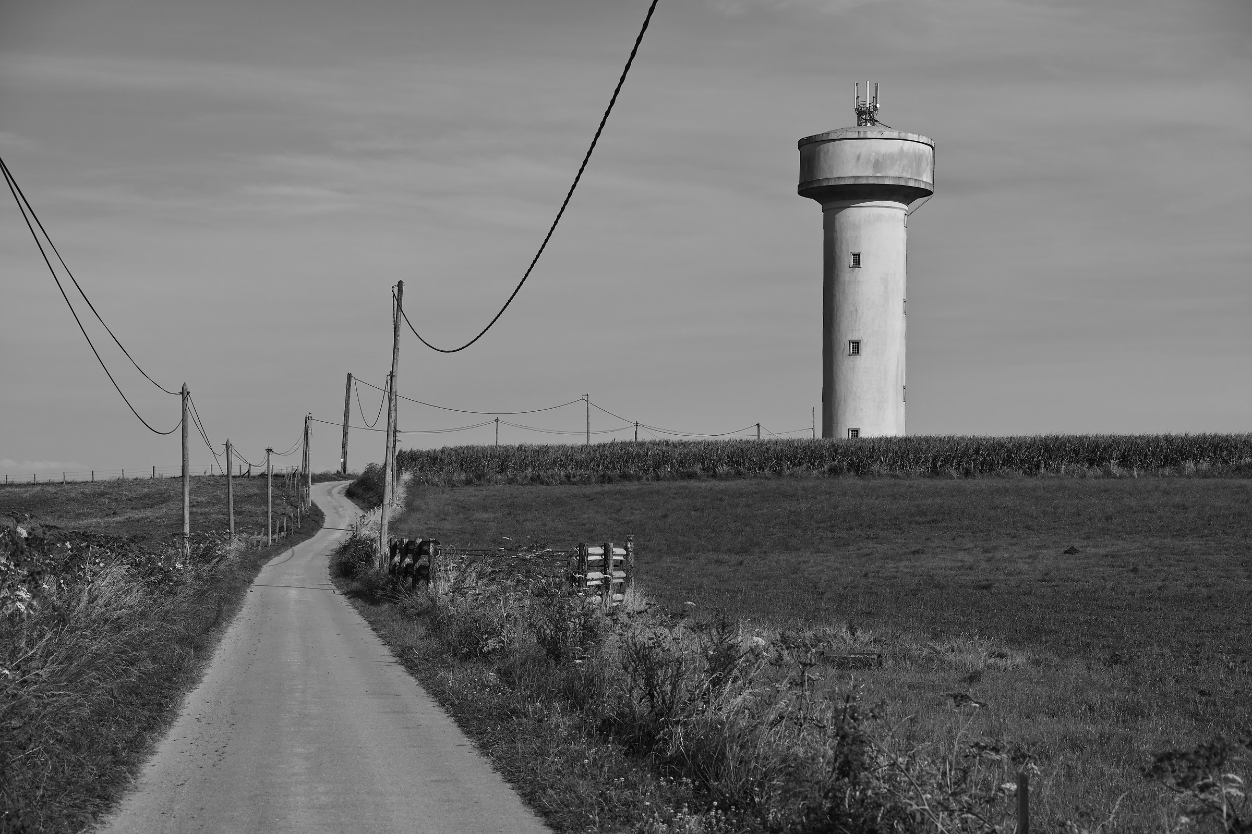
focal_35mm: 75
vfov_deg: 18.2
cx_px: 626
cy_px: 417
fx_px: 2608
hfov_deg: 27.0
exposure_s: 1/1000
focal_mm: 50
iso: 100
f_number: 5.6
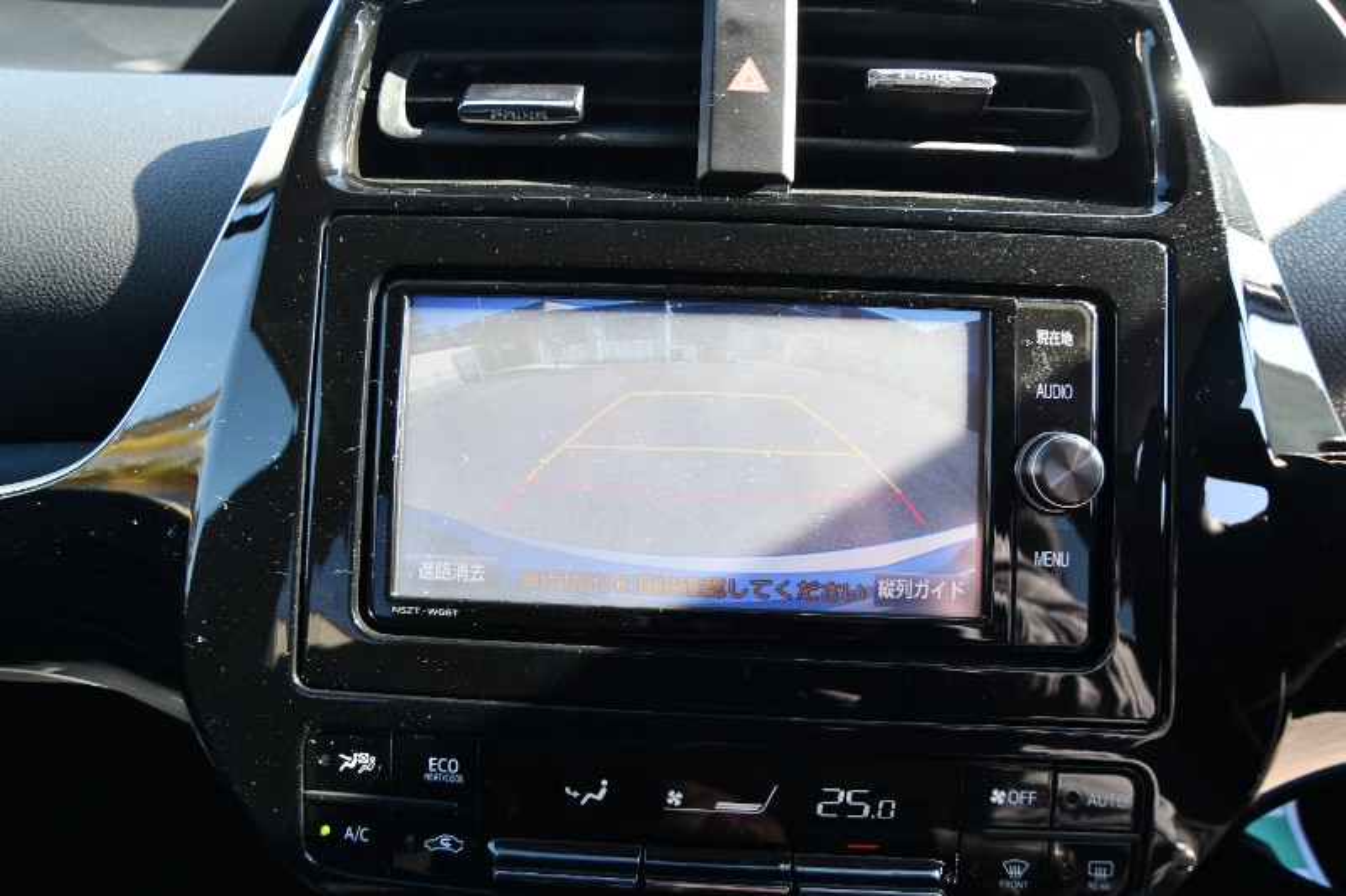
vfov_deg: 64.5
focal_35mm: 19
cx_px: 673
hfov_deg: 86.9
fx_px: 710
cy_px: 448
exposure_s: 1/250
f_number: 4.8
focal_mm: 13
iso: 720
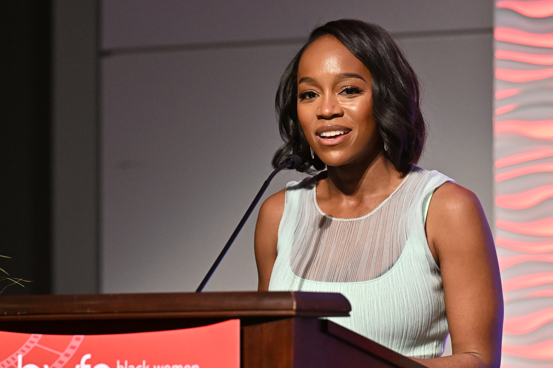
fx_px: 4607
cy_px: 184
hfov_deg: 6.9
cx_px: 276
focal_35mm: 300
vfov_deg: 4.6
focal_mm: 200
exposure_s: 1/400
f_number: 4
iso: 2500
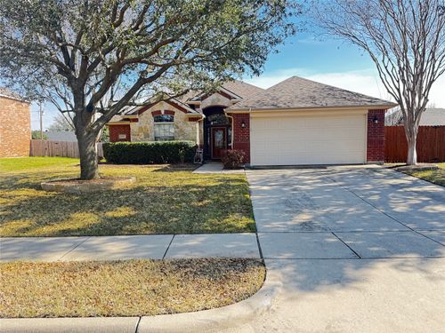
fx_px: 309
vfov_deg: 56.8
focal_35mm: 24
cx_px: 222
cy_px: 166
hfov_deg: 71.6
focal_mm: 6.76
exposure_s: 1/320
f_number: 1.78
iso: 80
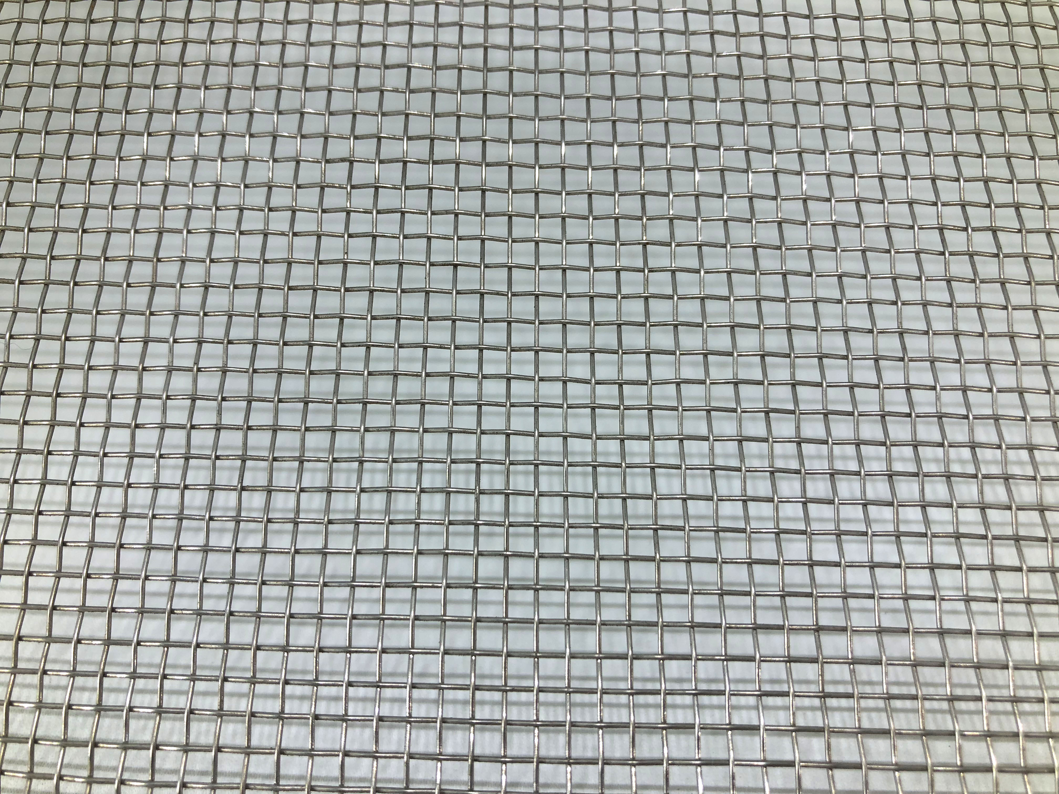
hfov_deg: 63.4
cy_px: 397
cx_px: 530
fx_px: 857
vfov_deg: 49.7
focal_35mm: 28
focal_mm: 3.99
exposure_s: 1/120
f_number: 1.8
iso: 25
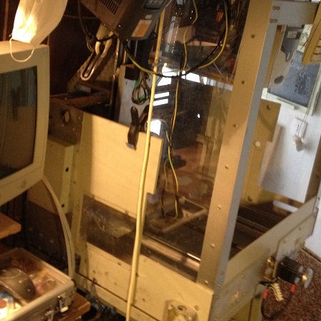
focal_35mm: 55
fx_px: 577
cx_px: 131
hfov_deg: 31.0
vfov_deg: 31.0
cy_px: 128
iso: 400
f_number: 2.4
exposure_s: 1/20
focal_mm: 4.28
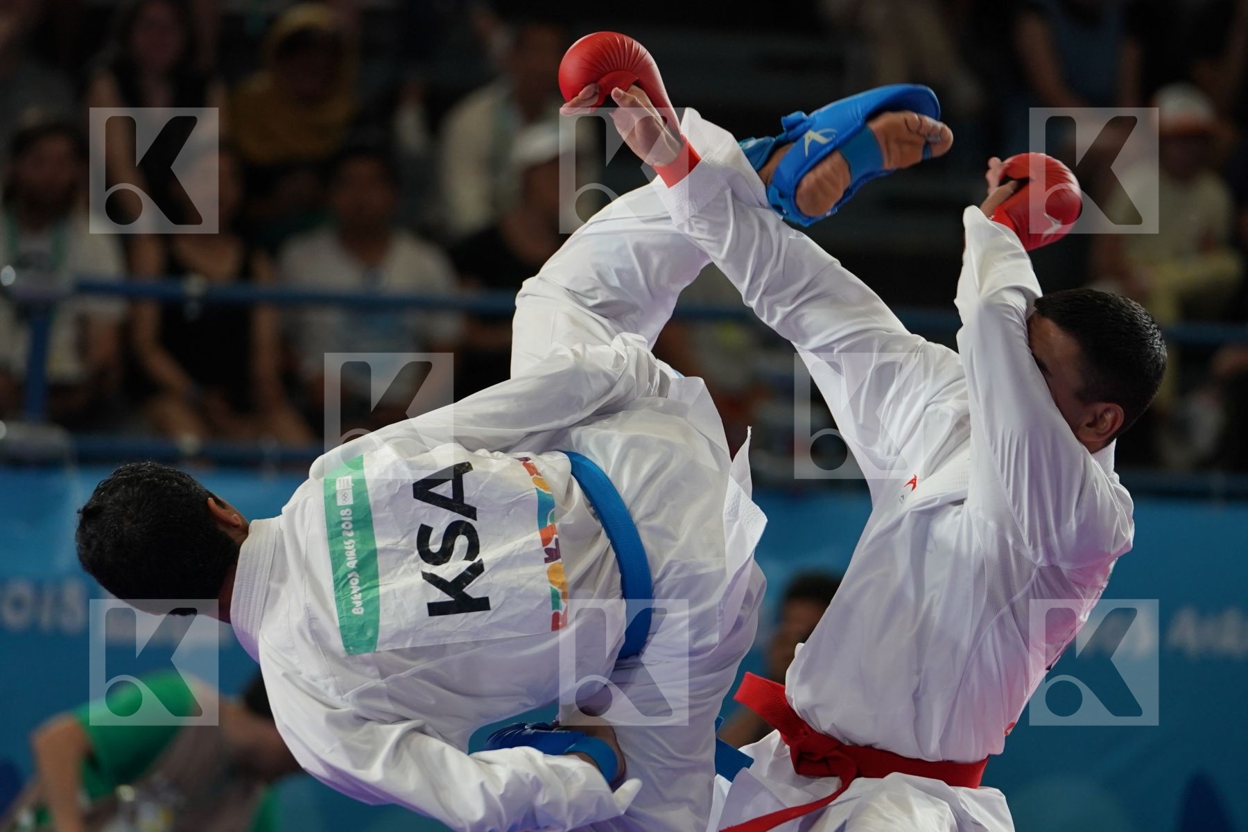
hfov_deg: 7.7
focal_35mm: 268
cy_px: 416
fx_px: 9290
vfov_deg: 5.1
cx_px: 624
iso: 1000
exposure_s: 1/1000
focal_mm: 179
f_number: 2.8
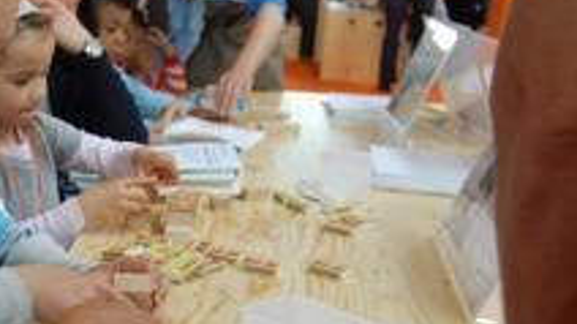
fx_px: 1040
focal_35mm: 68
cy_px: 189
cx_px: 41
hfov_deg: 29.5
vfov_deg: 17.7
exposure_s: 1/60
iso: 400
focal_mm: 23
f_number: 4
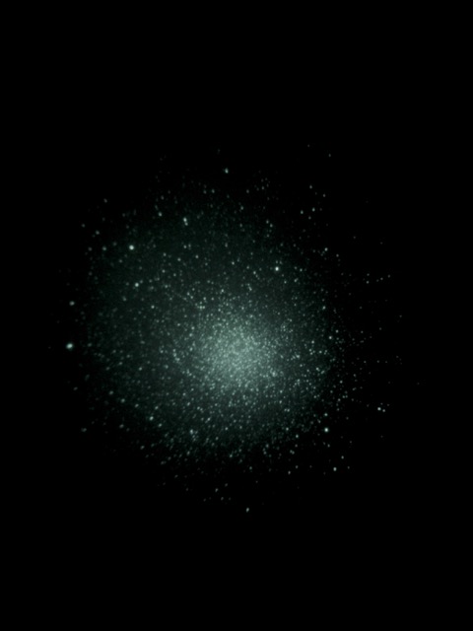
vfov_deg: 61.7
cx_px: 236
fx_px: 528
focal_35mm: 29
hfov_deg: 48.2
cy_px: 316
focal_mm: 4.15
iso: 64
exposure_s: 5.01
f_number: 2.2
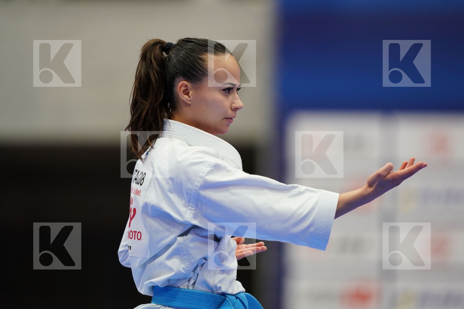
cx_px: 232
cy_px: 154
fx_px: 5155
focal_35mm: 400
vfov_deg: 3.4
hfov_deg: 5.2
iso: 2000
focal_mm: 400
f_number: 2.8
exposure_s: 1/500
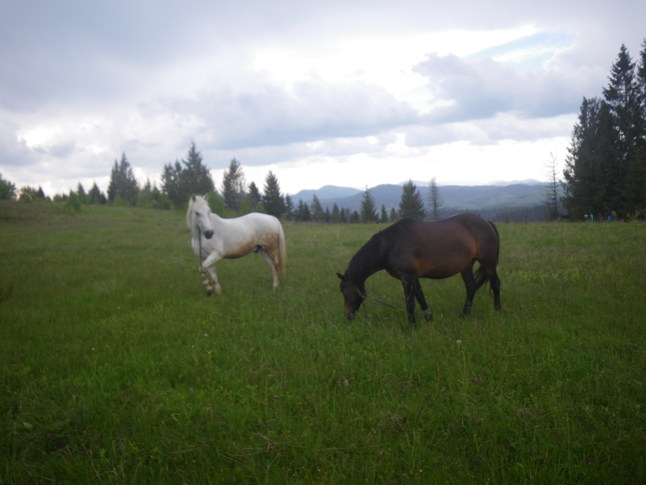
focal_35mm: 28
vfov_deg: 49.7
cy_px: 242
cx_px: 323
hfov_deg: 63.4
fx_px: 523
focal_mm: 5
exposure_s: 1/100
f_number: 3.5
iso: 50
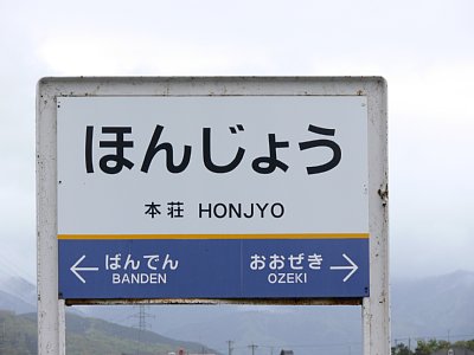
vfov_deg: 8.4
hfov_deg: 11.2
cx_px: 237
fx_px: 2410
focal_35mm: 176
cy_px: 178
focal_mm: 37.2
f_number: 5
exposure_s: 1/100
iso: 80
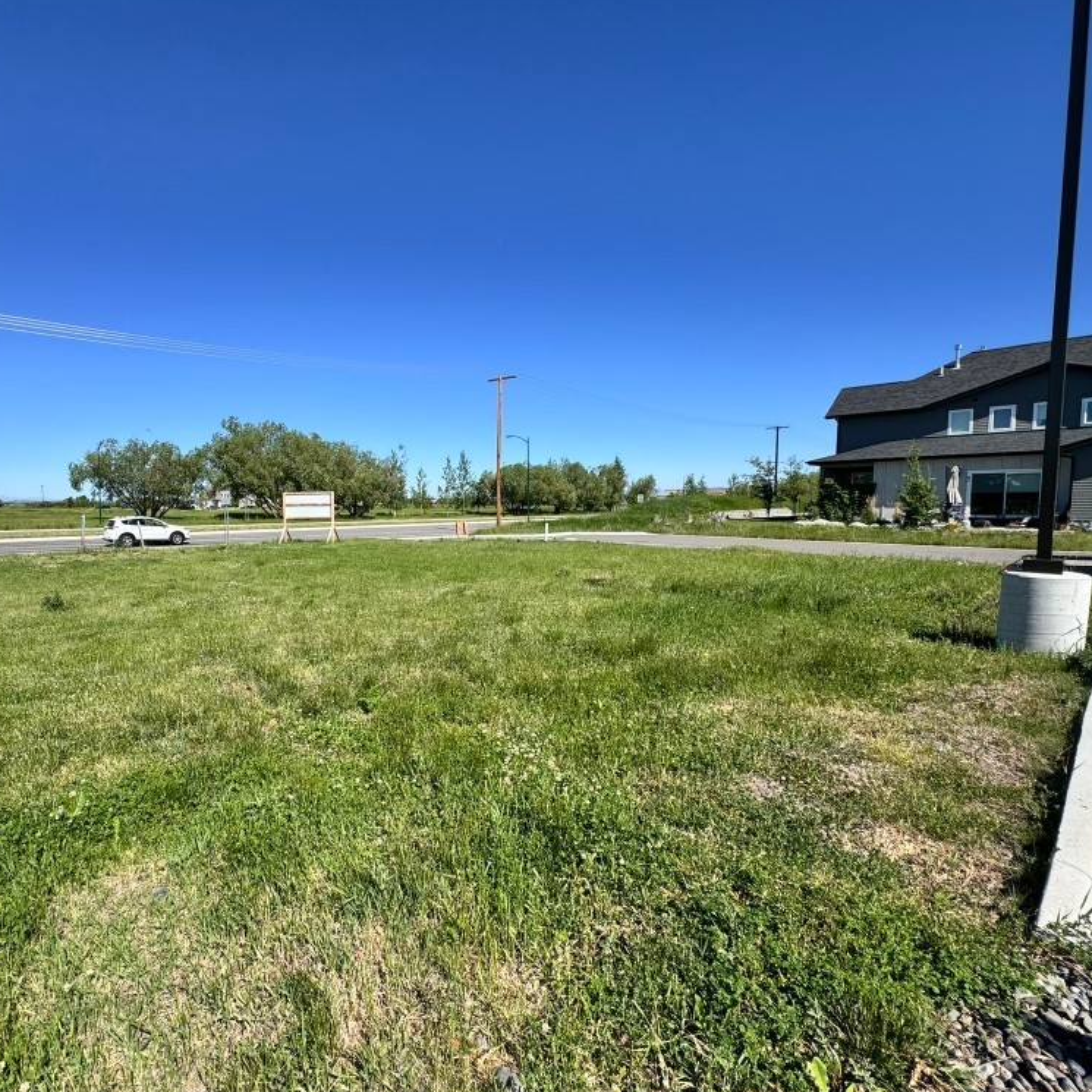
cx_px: 427
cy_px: 544
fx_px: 607
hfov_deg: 82.8
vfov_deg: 84.0
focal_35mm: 17
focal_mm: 2.22
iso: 50
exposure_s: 1/2208
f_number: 2.2
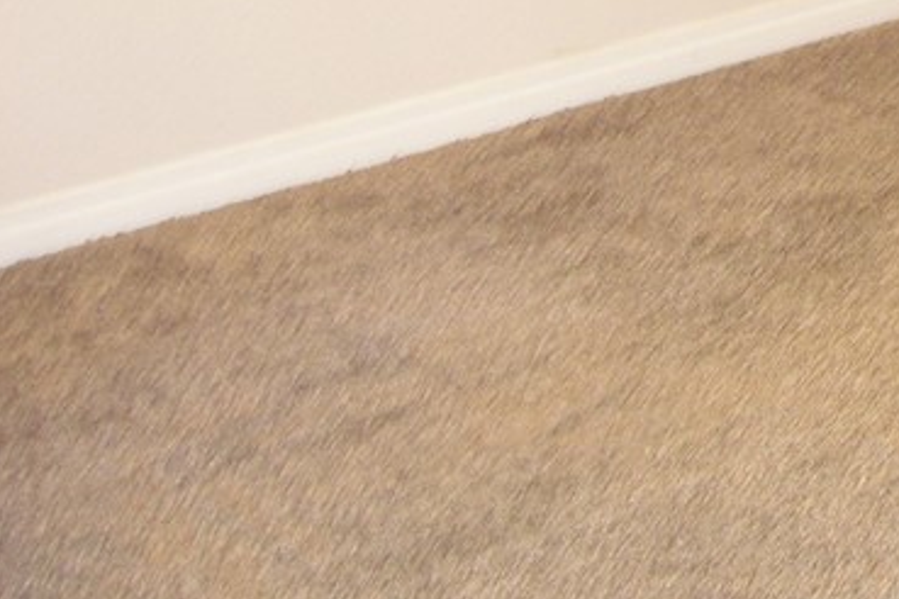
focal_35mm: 104
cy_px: -61
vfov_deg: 12.9
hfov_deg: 18.7
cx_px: 1033
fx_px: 2597
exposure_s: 1/13
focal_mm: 6
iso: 100
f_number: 2.8
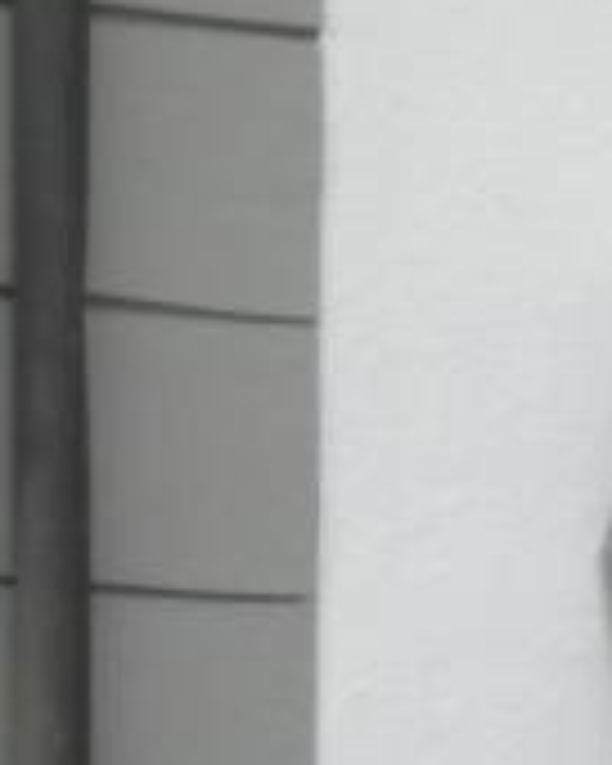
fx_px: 9011
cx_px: 945
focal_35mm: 398
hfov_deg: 3.9
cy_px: 1058
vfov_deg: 4.8
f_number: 5.7
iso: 400
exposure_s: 1/386
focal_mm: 17.3
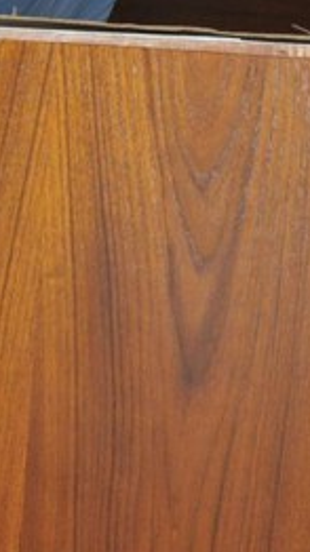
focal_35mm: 126
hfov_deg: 9.5
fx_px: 1845
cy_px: 392
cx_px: -38
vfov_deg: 17.0
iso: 800
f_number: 3.8
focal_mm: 21
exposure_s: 1/60
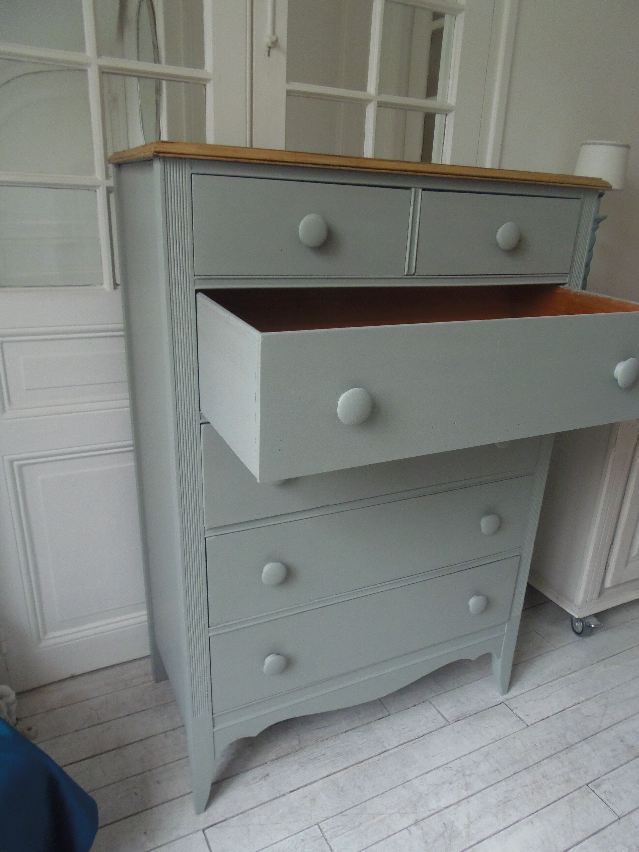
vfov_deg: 71.6
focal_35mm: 24
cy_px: 426
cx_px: 320
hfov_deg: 56.8
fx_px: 591
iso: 160
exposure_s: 1/30
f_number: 2.9
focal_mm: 4.3
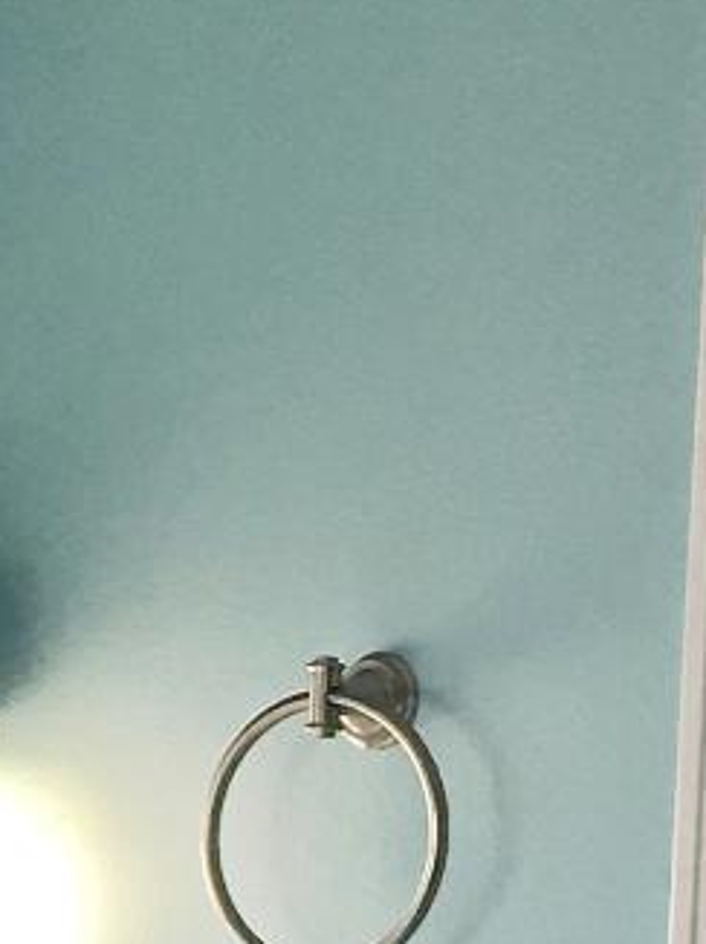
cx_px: -825
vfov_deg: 10.7
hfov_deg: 7.9
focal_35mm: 178
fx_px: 4847
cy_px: 1393
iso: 32
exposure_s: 1/30
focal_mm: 4.15
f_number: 2.2
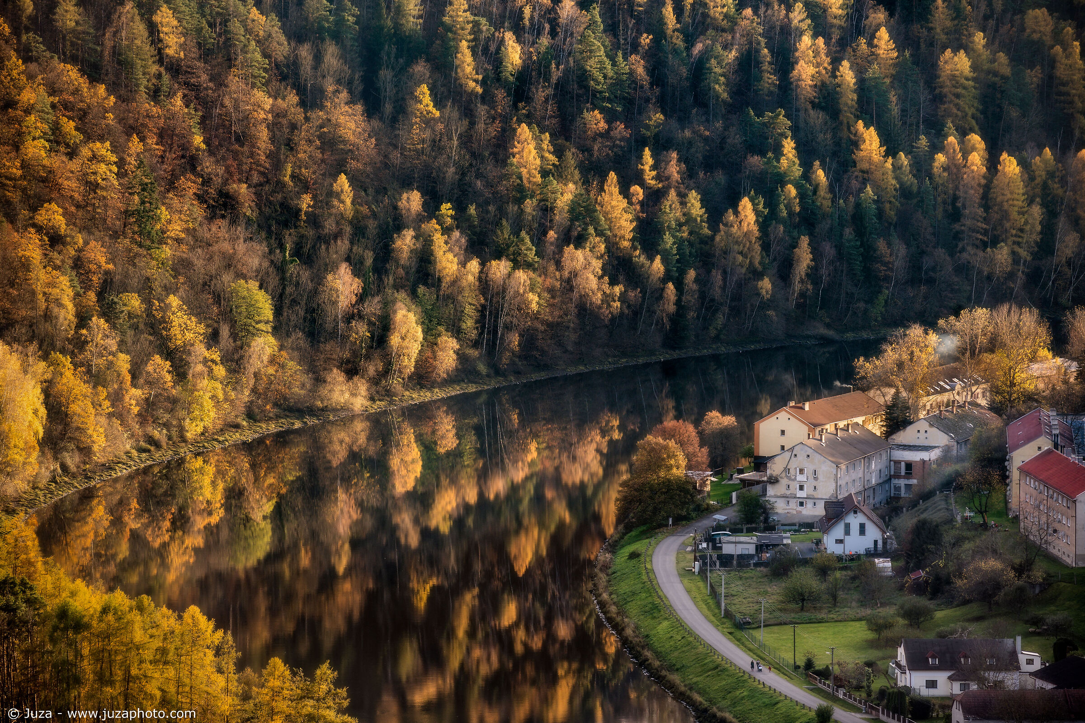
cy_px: 362
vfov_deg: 5.7
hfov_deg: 8.6
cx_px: 542
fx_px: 7233
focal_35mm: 240
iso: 100
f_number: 9
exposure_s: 1/25
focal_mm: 160
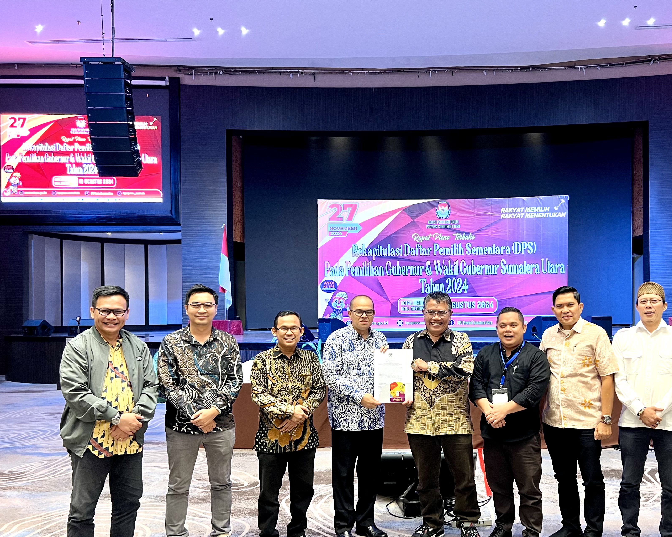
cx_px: 419
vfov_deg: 45.7
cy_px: 306
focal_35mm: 32
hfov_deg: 55.0
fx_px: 636
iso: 160
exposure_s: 1/50
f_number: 1.5
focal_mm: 5.7
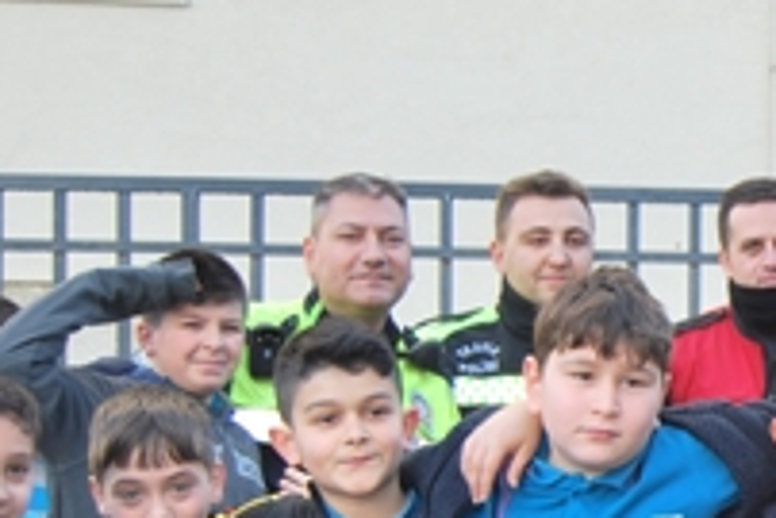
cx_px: 1049
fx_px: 2583
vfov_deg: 11.4
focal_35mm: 120
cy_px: 478
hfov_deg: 16.1
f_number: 3.8
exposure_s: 1/125
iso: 140
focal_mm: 23
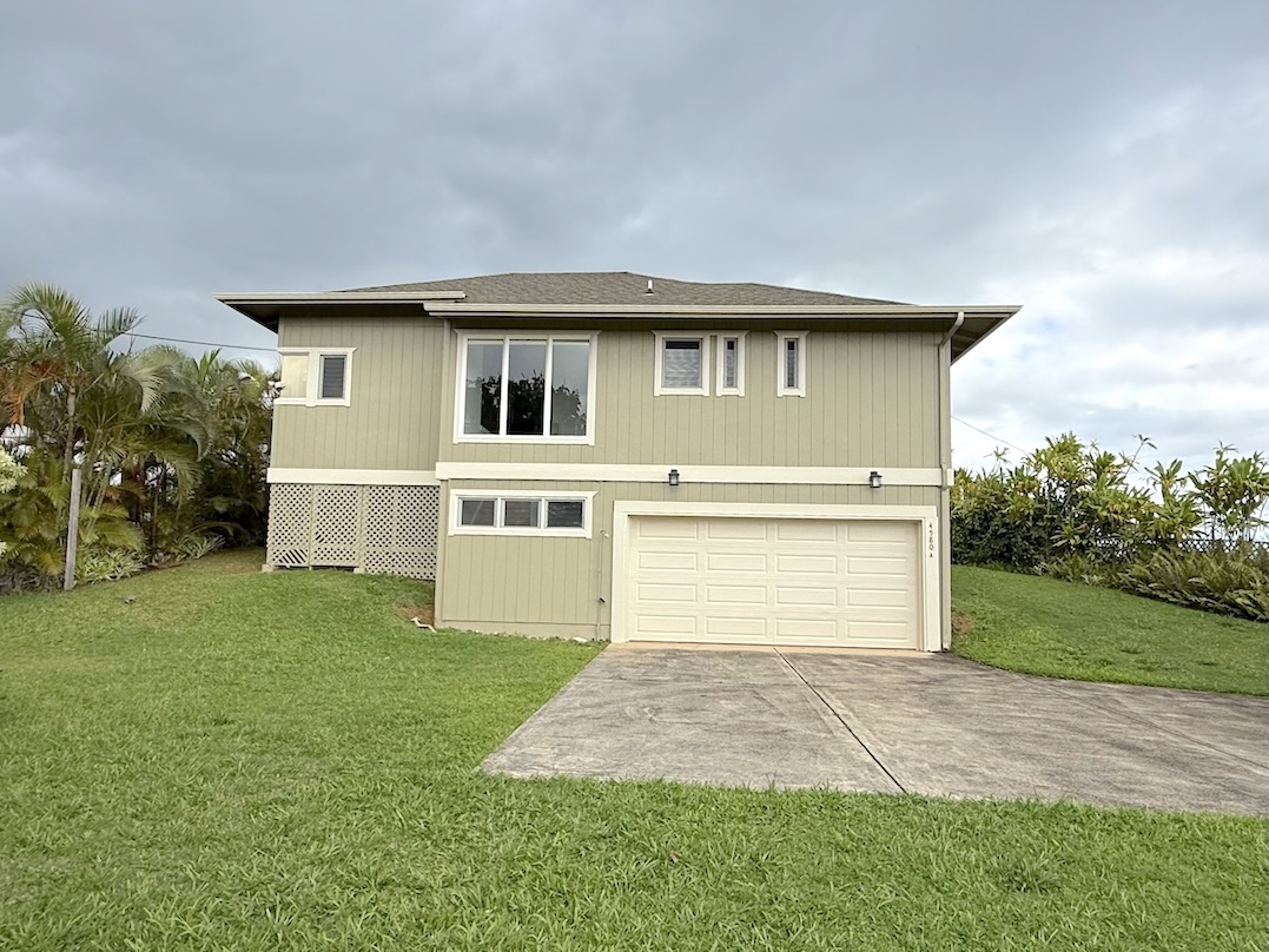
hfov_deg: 102.1
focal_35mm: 14
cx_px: 634
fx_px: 513
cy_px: 476
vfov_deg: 85.7
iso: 50
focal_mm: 2.22
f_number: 2.2
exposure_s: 1/820
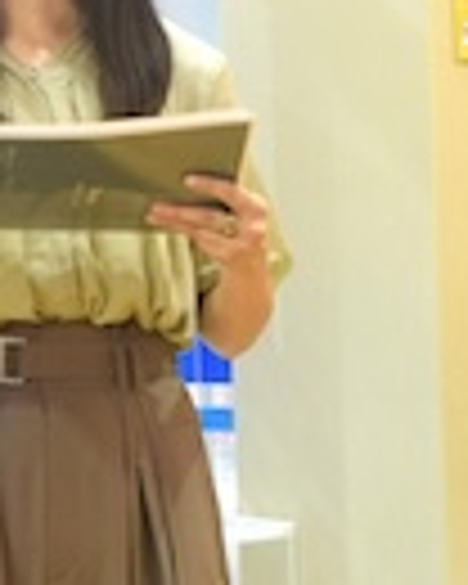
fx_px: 2026
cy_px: 369
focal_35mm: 117
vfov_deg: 16.4
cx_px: 374
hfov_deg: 13.1
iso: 1600
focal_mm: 18
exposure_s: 1/30
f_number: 6.3
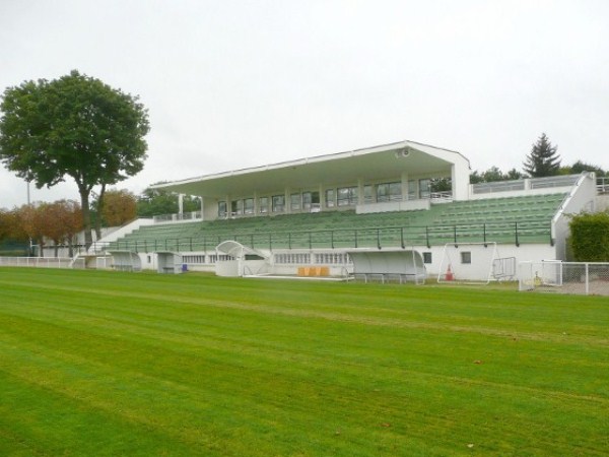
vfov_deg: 49.7
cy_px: 228
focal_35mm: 28
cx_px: 304
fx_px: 493
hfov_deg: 63.4
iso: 100
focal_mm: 4.6
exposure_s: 1/160
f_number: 3.3
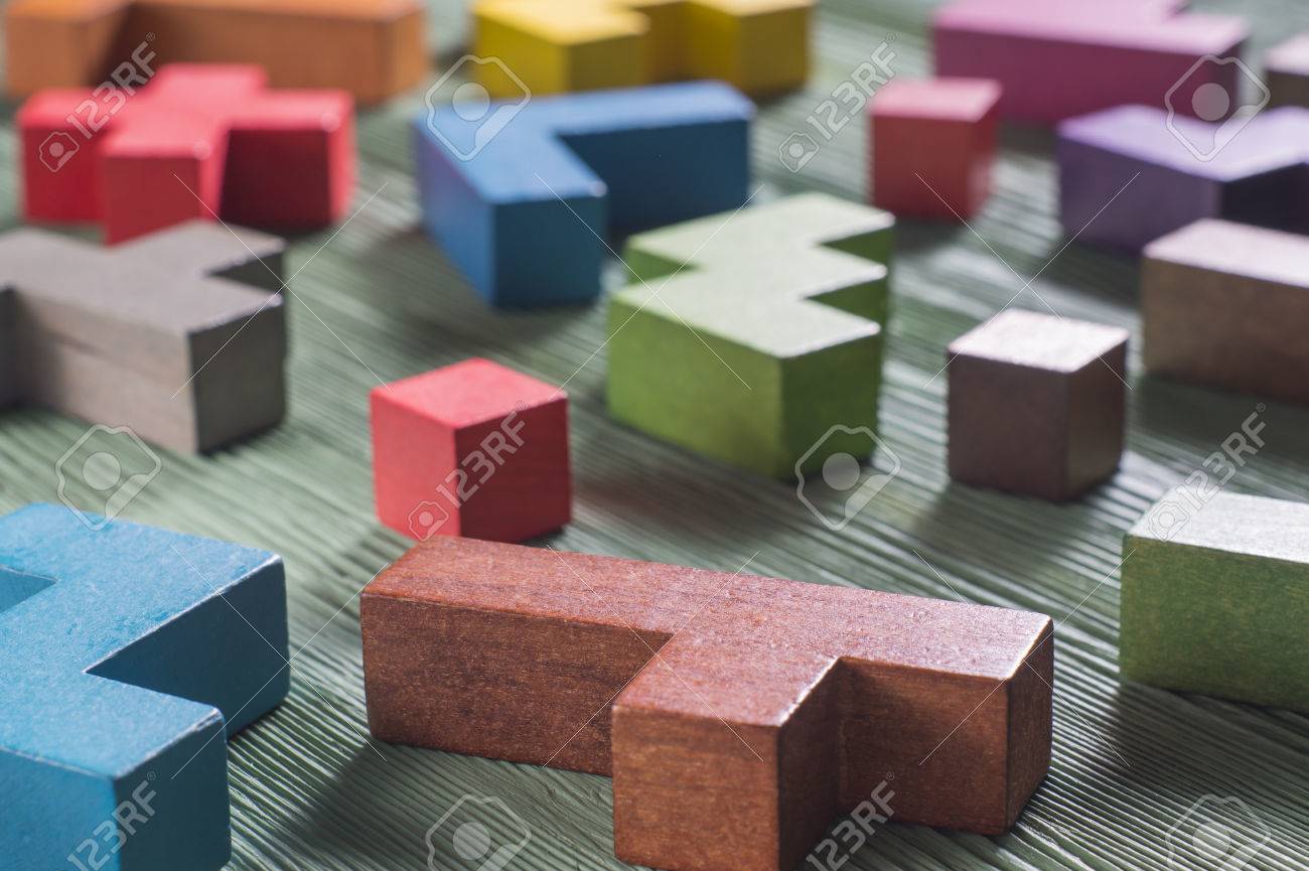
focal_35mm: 75
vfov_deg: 18.2
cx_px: 654
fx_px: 2725
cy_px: 436
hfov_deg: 27.0
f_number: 8
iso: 100
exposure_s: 1/160
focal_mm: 50
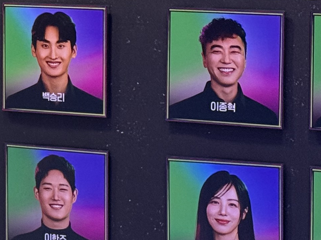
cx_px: -87
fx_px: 1864
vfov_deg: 7.4
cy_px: 25
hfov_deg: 9.7
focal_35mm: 201
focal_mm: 6.76
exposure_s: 1/60
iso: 250
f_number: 1.78
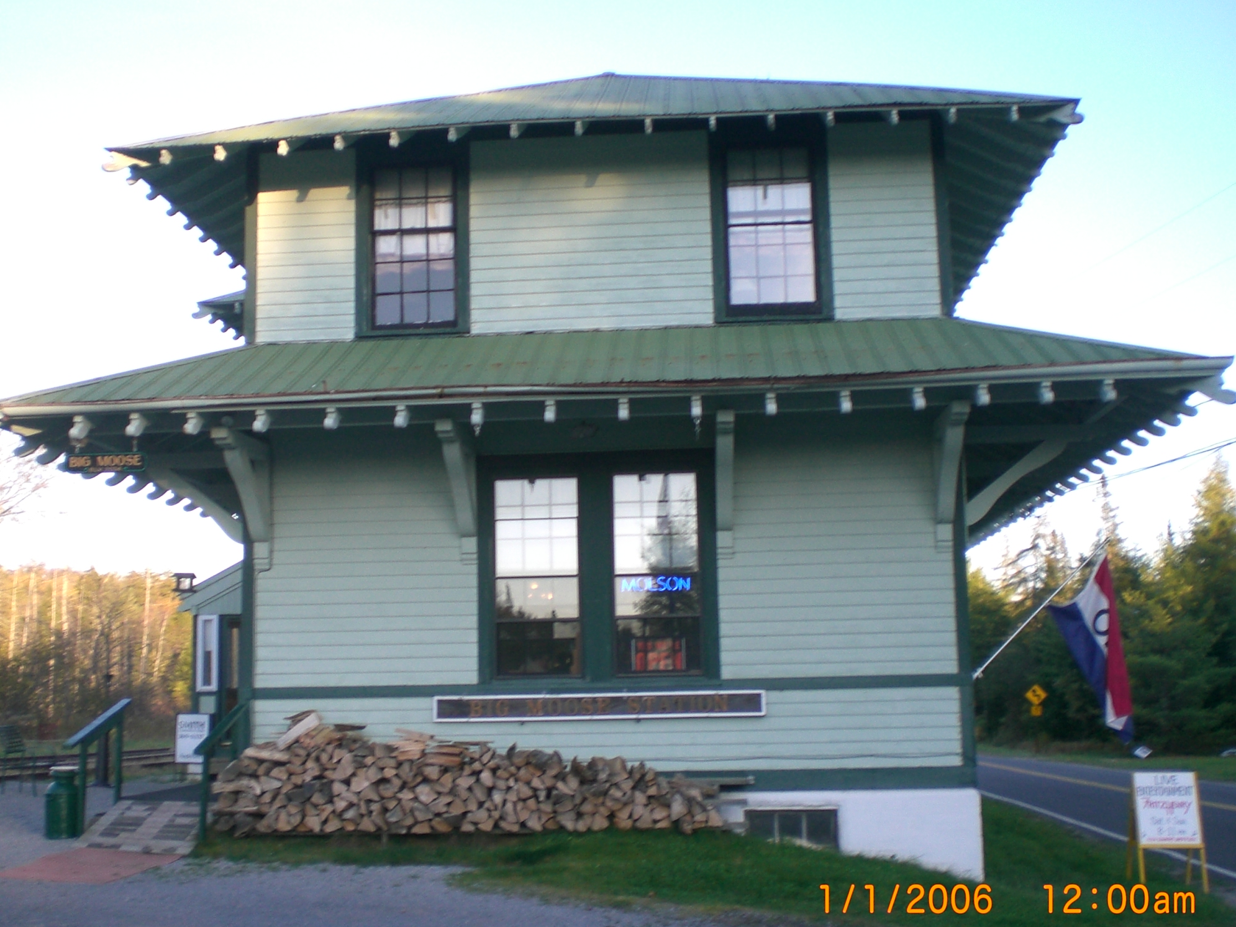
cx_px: 565
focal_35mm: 44
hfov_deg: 42.9
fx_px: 1571
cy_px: 471
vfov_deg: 32.9
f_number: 3.1
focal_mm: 6.3
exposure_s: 1/125
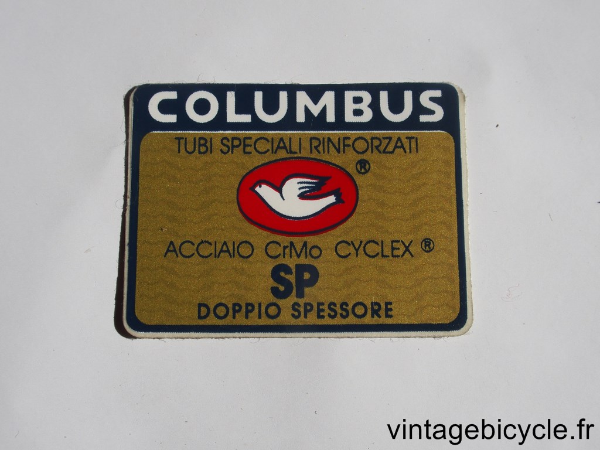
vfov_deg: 34.3
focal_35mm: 42
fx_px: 728
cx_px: 300
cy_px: 225
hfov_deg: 44.8
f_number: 5.6
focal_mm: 9
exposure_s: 1/800
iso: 100
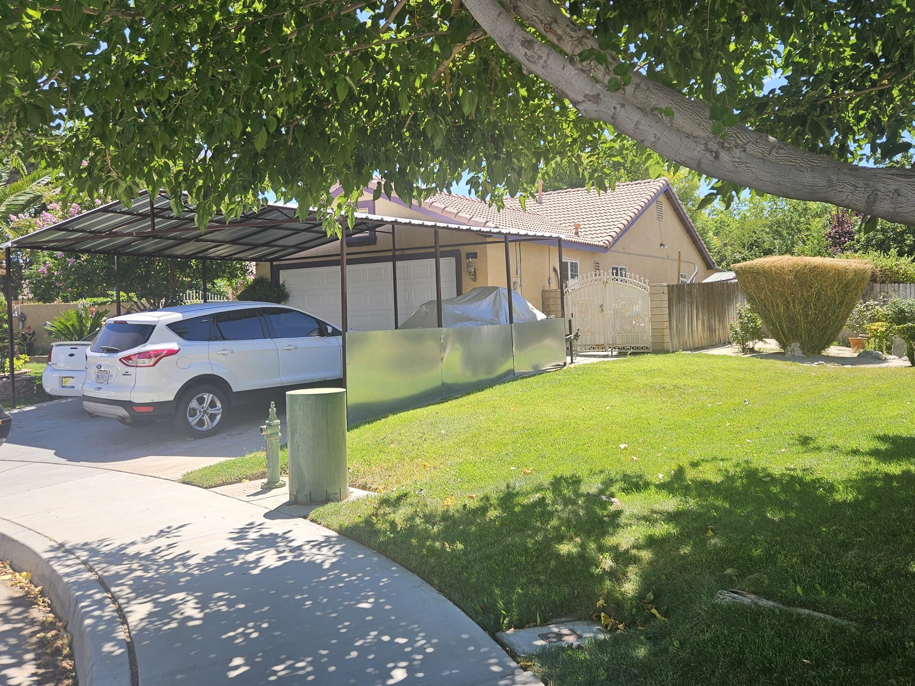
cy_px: 316
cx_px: 504
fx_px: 819
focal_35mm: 31
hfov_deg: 58.2
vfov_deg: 45.4
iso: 25
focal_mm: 5.4
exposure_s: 1/771
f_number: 1.8
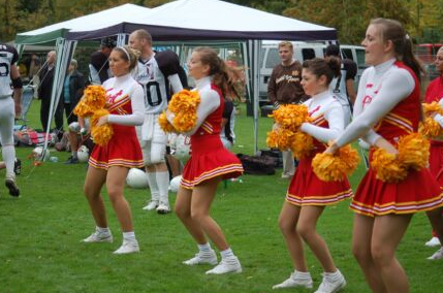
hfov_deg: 18.5
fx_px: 1363
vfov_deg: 12.3
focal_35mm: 111
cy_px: 141
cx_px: 219
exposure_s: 1/640
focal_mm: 70
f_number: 4
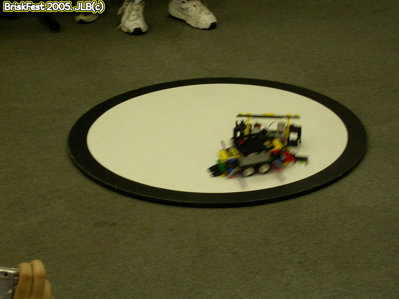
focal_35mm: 111
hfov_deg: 17.7
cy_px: 150
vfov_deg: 13.3
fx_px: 1279
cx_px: 200
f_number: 4.2
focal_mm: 23.1
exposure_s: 1/13.8
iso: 100
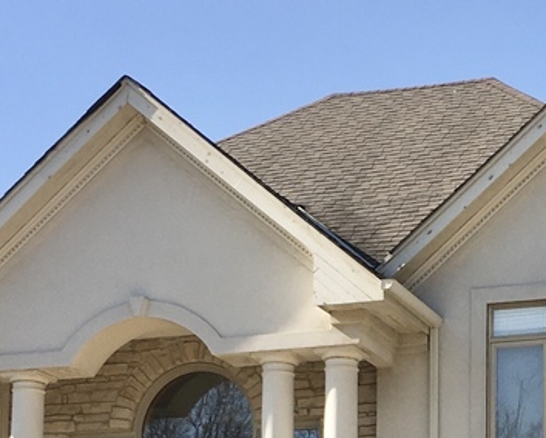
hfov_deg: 16.4
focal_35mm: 115
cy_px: 640
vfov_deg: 12.8
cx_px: 532
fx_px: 1860
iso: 25
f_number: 2.2
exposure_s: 1/1083
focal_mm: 4.15
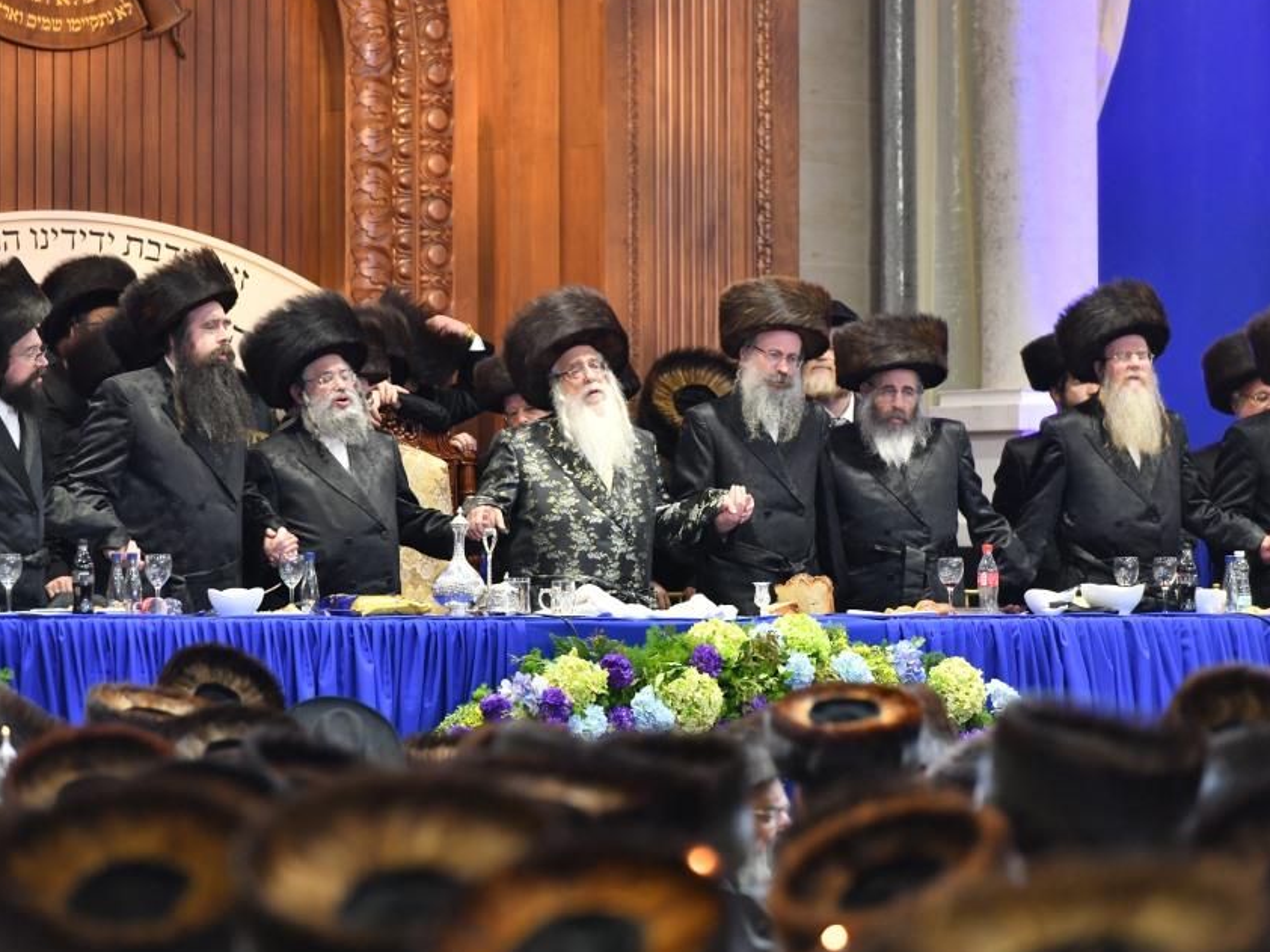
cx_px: 573
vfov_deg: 6.3
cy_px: 474
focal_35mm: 234
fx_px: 8583
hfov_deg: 8.5
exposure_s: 1/125
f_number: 5.6
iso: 1250
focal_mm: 200
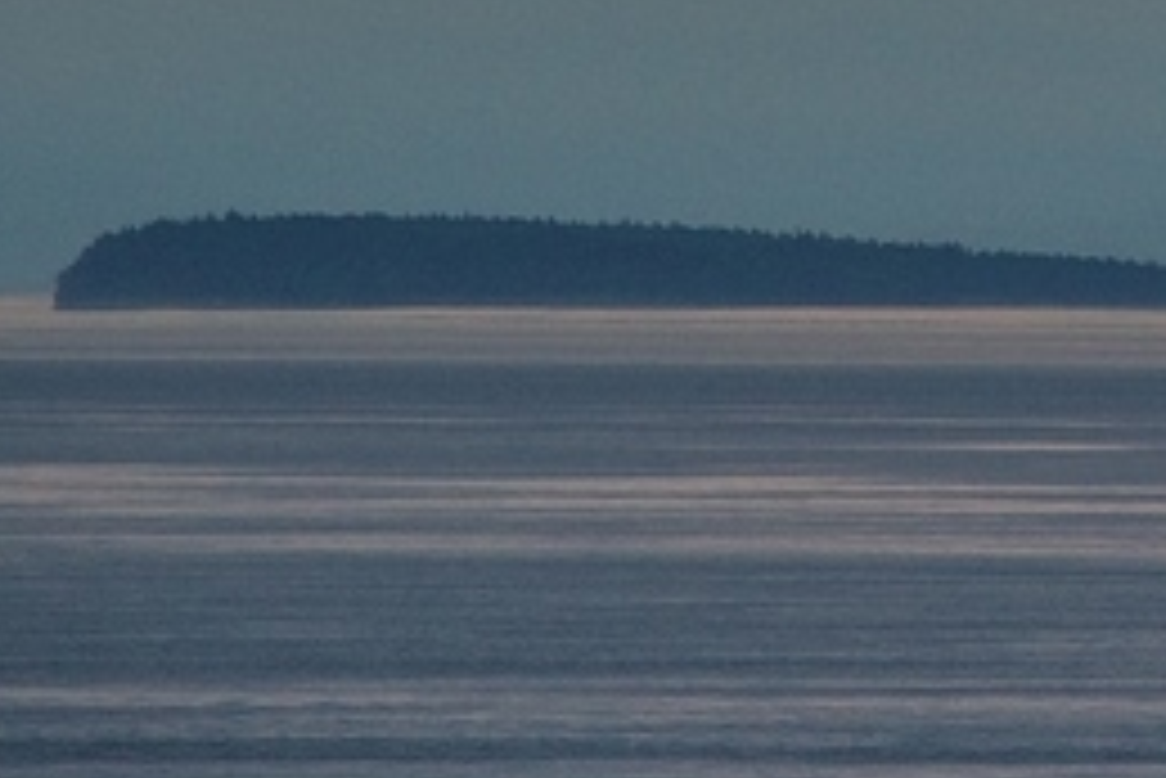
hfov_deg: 3.5
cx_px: 1859
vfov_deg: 2.3
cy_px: -229
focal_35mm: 592
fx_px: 19184
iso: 800
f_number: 4
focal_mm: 120
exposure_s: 1/250
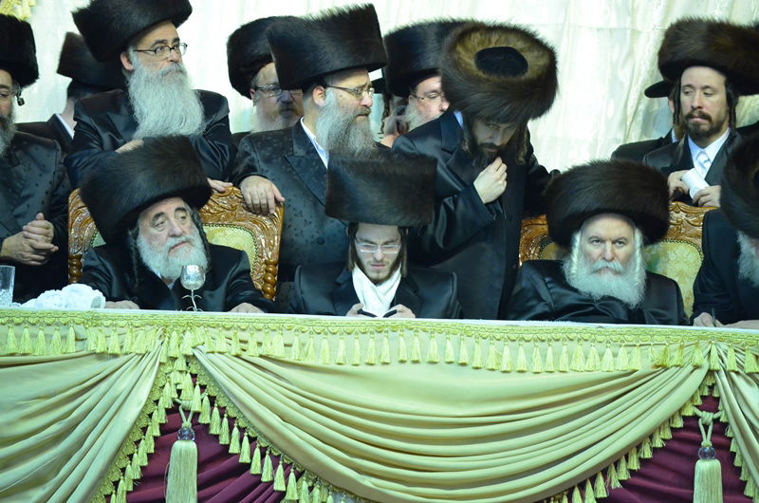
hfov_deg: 7.1
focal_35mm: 292
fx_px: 6155
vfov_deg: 4.7
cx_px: 380
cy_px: 252
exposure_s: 1/80
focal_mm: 195
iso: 3200
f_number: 5
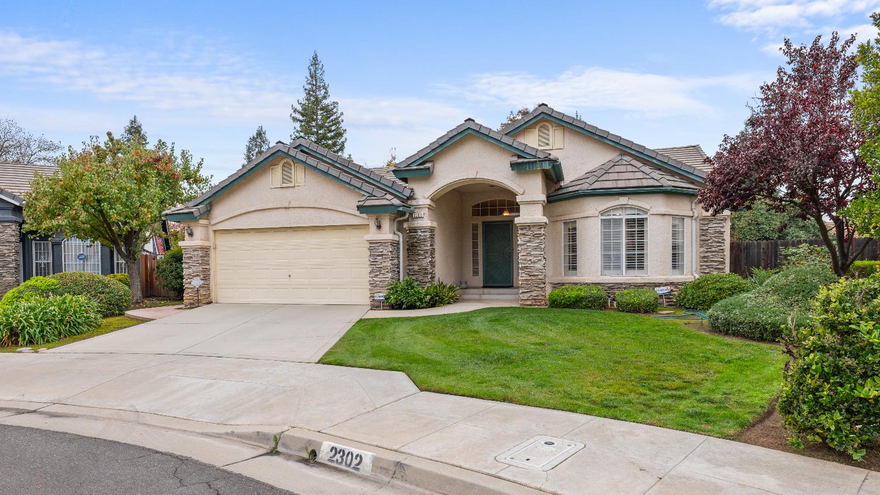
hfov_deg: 83.8
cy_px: 284
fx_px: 490
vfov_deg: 53.4
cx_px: 439
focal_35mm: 21
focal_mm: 20
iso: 200
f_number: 9
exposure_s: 1/40
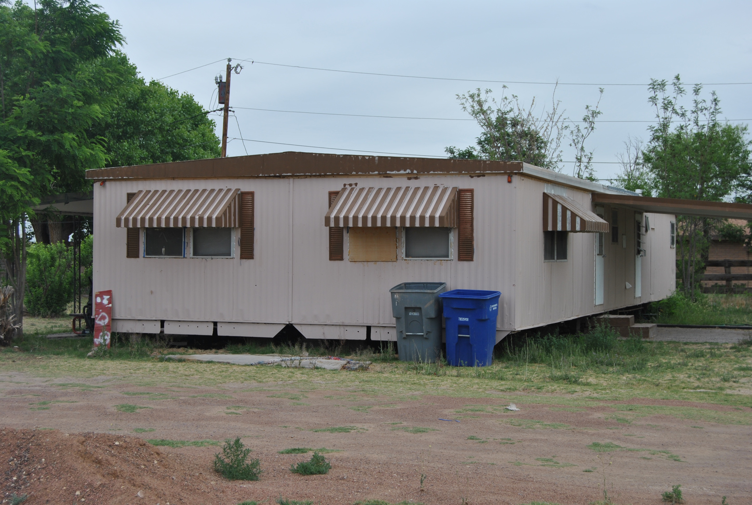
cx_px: 376
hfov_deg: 35.0
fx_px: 1193
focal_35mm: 57
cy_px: 252
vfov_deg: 23.9
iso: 100
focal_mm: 38
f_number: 6.3
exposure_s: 1/160
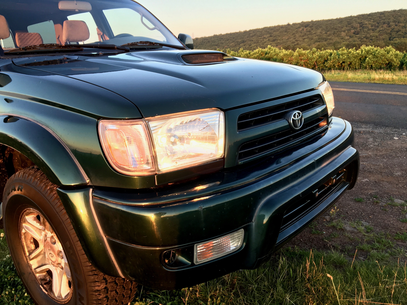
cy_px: 152
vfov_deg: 48.2
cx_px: 204
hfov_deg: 61.7
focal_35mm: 29
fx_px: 341
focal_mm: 4.15
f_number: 2.2
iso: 25
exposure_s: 1/60
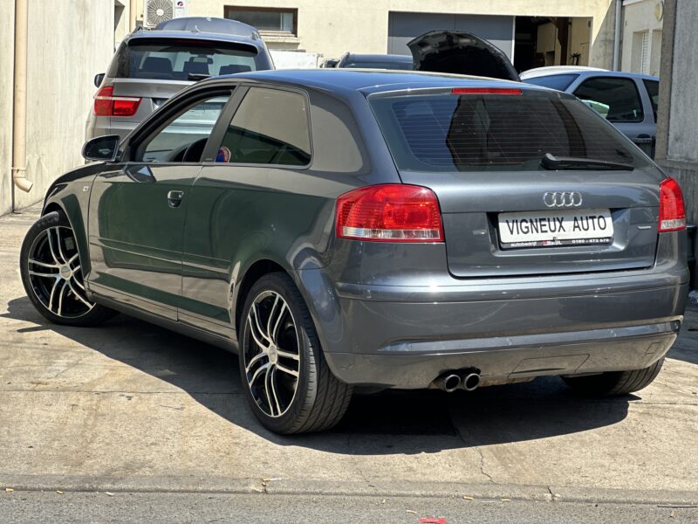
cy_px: 262
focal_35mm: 77
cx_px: 349
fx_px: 1553
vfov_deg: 19.1
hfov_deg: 25.3
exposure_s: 1/293
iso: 25
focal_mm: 9
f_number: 2.8
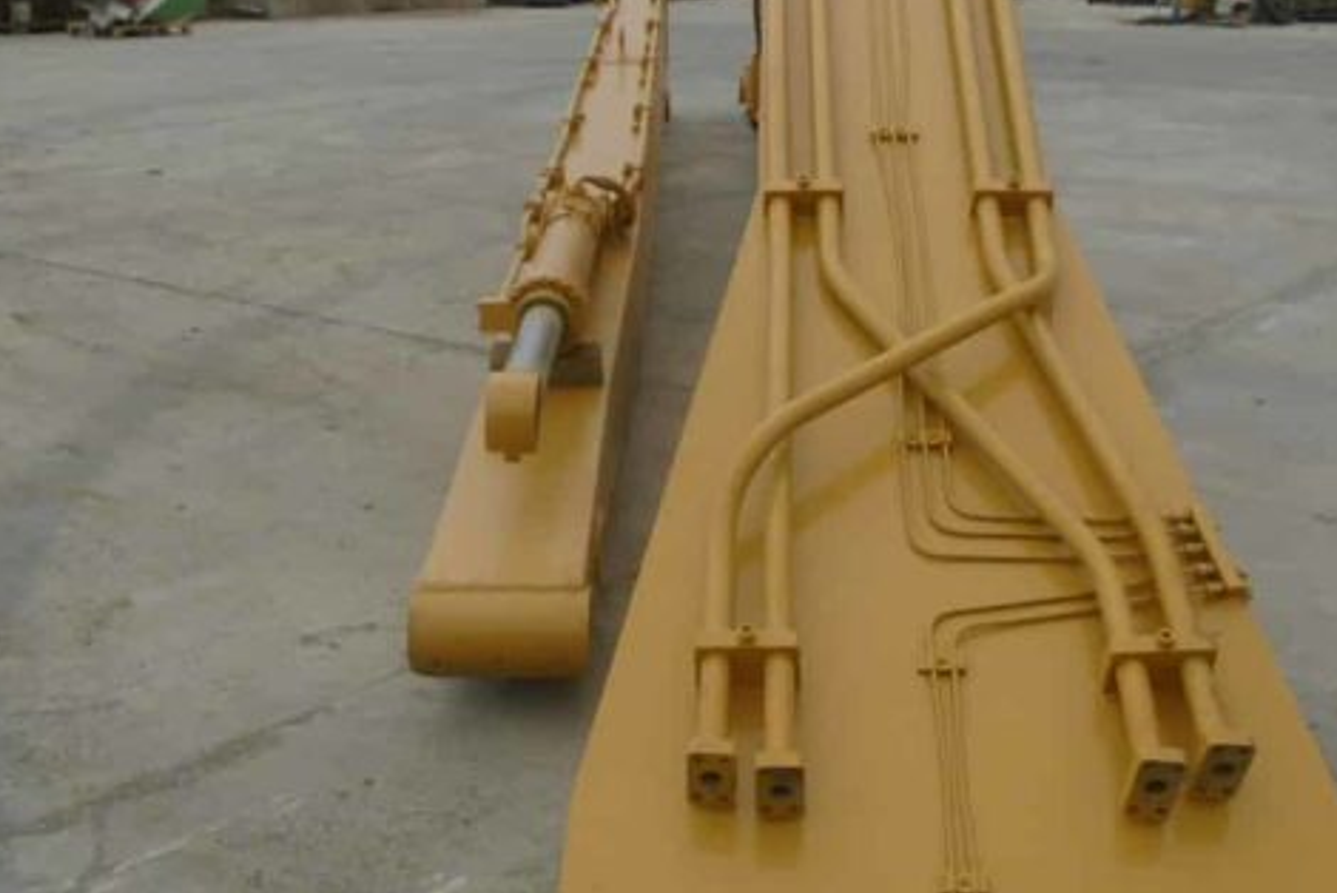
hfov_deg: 42.7
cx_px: 705
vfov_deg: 29.3
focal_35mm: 46
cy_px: 429
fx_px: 1709
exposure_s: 1/640
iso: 100
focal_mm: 4.6
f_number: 3.2
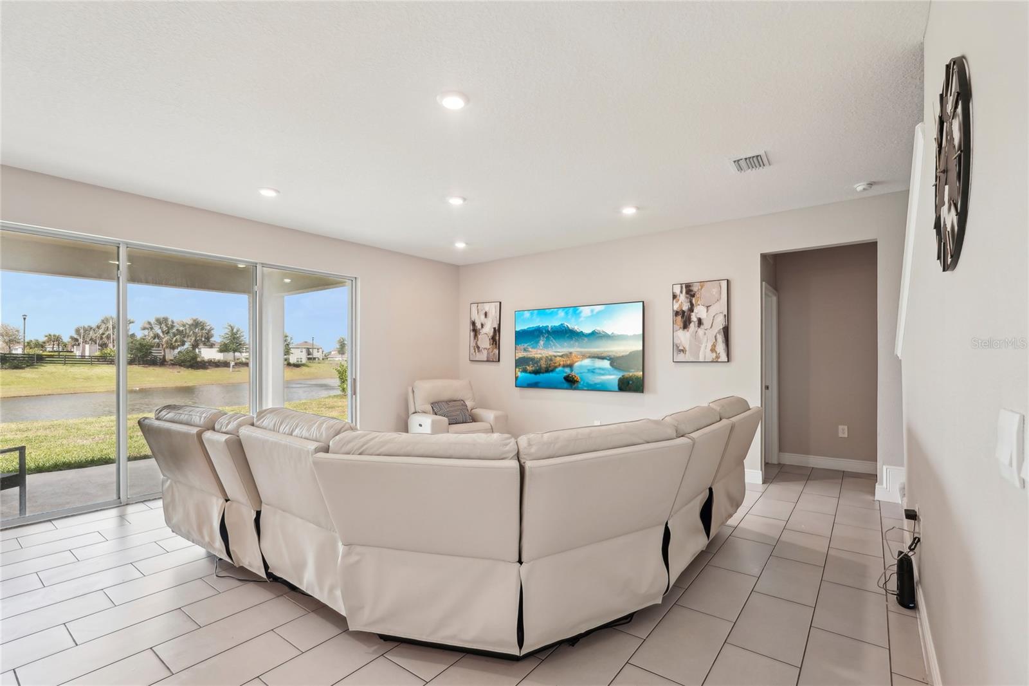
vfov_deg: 73.7
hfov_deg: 96.7
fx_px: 457
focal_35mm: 16
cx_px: 514
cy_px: 343
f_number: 8
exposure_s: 1/25
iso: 400
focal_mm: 16
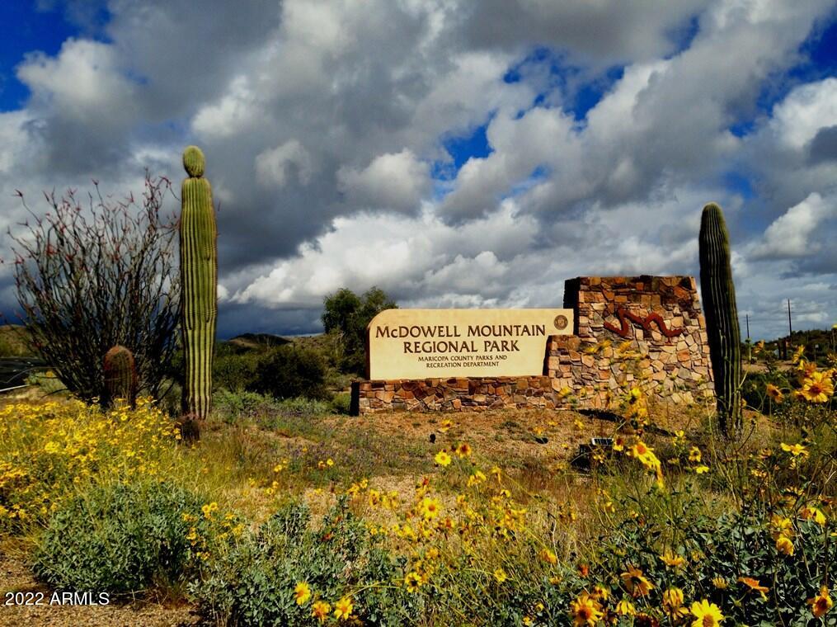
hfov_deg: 55.4
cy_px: 314
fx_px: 797
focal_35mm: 33
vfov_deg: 42.9
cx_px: 418
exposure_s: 1/3876
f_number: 2.4
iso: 50
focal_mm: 4.12
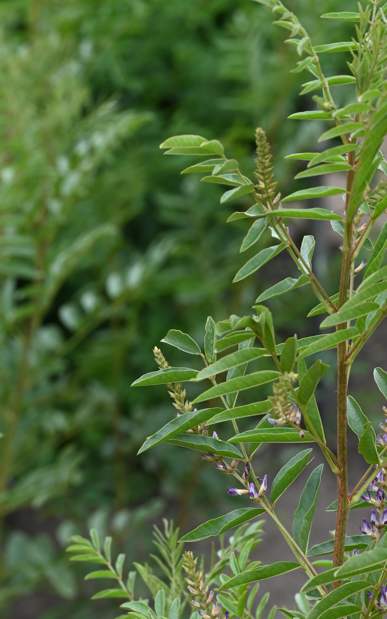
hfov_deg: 5.8
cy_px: 541
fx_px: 3797
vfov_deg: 9.3
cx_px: 346
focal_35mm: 225
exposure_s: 1/125
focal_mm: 105
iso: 250
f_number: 9
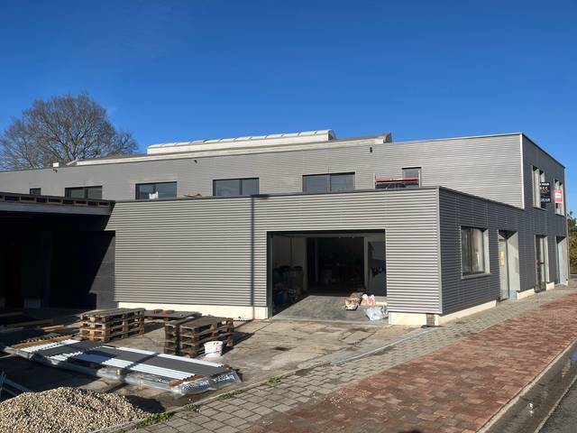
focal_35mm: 26
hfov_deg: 67.3
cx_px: 288
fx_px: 433
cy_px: 216
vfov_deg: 53.1
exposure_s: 1/5076
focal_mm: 5.1
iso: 50
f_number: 1.6
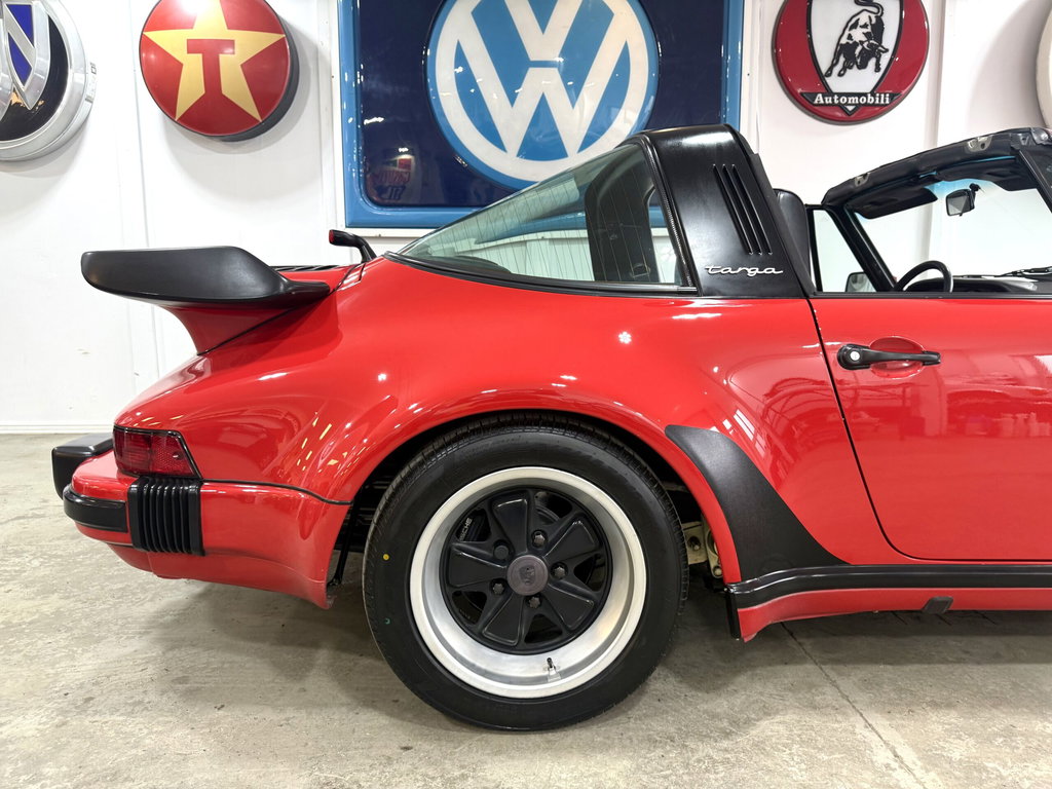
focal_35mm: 24
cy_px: 394
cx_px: 526
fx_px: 729
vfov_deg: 56.8
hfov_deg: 71.6
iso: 160
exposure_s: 1/60
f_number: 1.78
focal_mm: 6.76
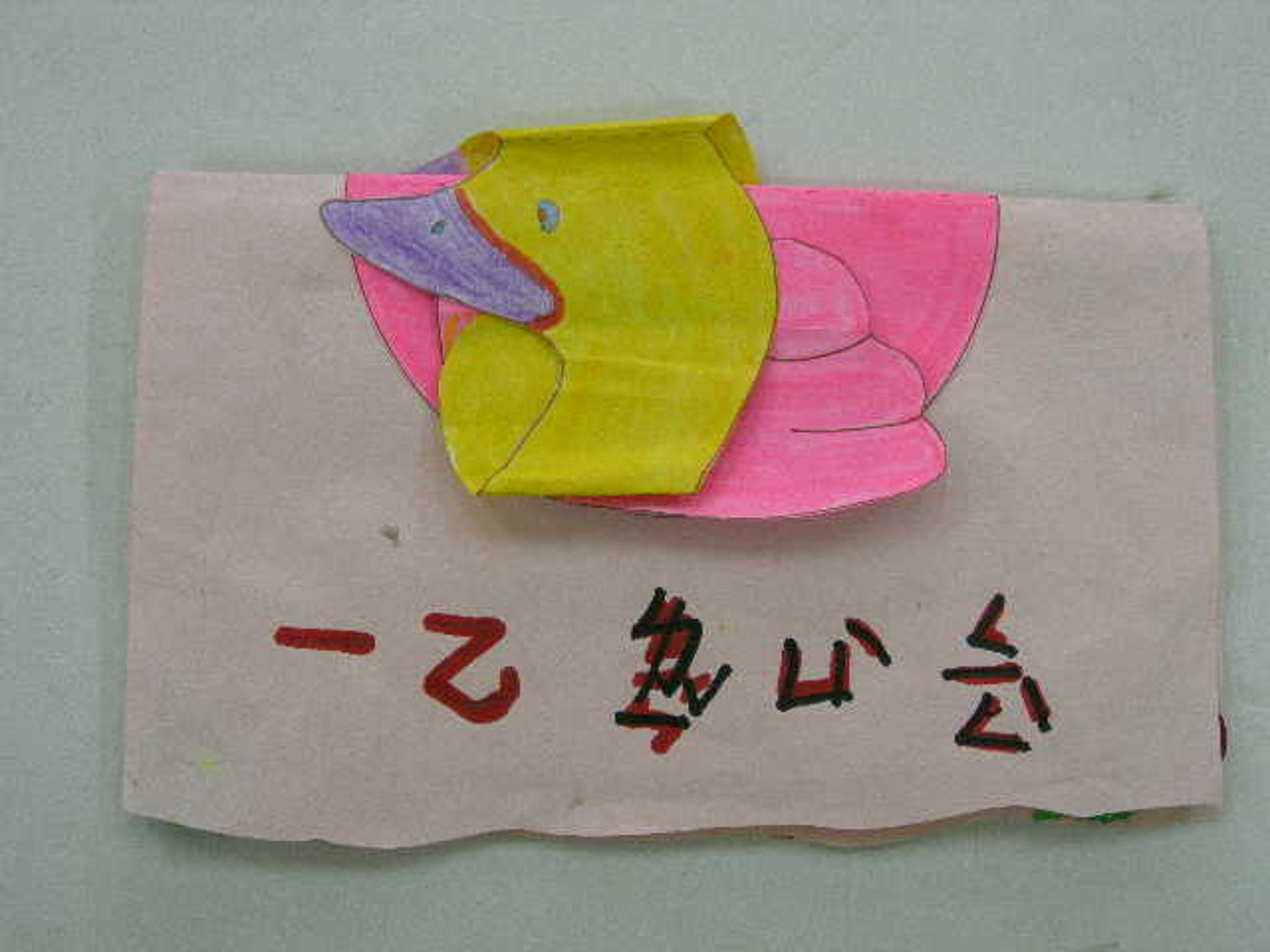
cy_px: 476
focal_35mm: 41
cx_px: 635
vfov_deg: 35.1
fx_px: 1504
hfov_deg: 45.8
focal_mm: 8.5
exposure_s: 1/79.5
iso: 400
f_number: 2.9
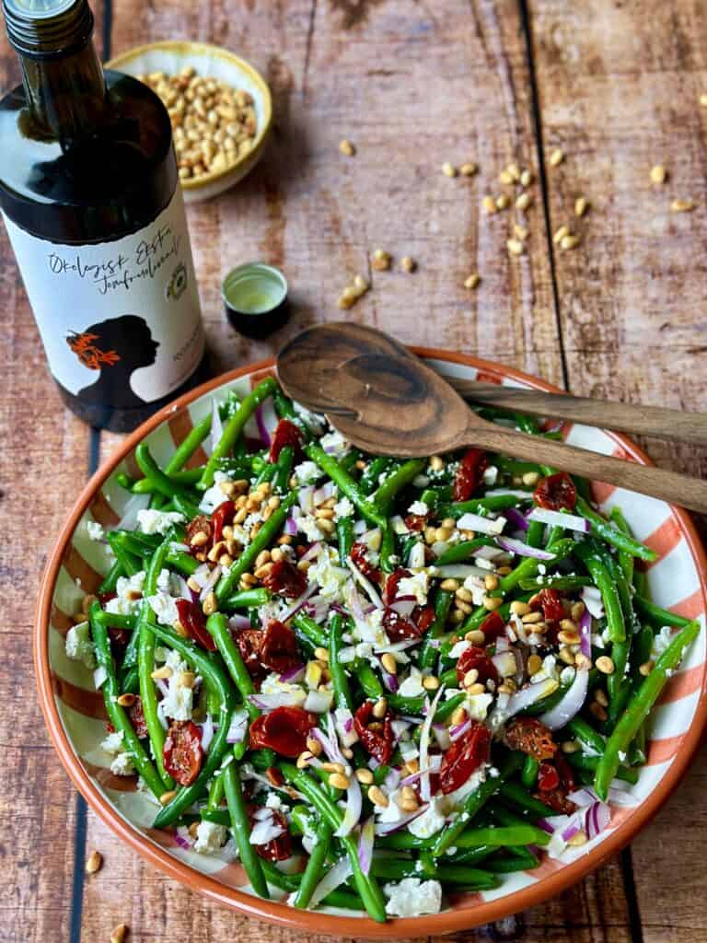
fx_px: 1307
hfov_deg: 30.3
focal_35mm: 48
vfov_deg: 39.7
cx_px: 354
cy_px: 472
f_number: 1.78
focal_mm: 6.86
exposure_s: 1/50
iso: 125
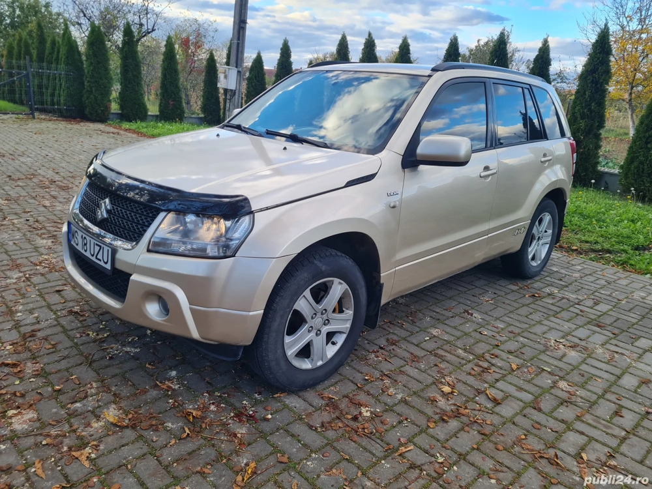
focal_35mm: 26
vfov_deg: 53.1
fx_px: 490
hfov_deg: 67.3
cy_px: 244
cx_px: 326
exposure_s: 1/365
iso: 50
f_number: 1.8
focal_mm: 5.4
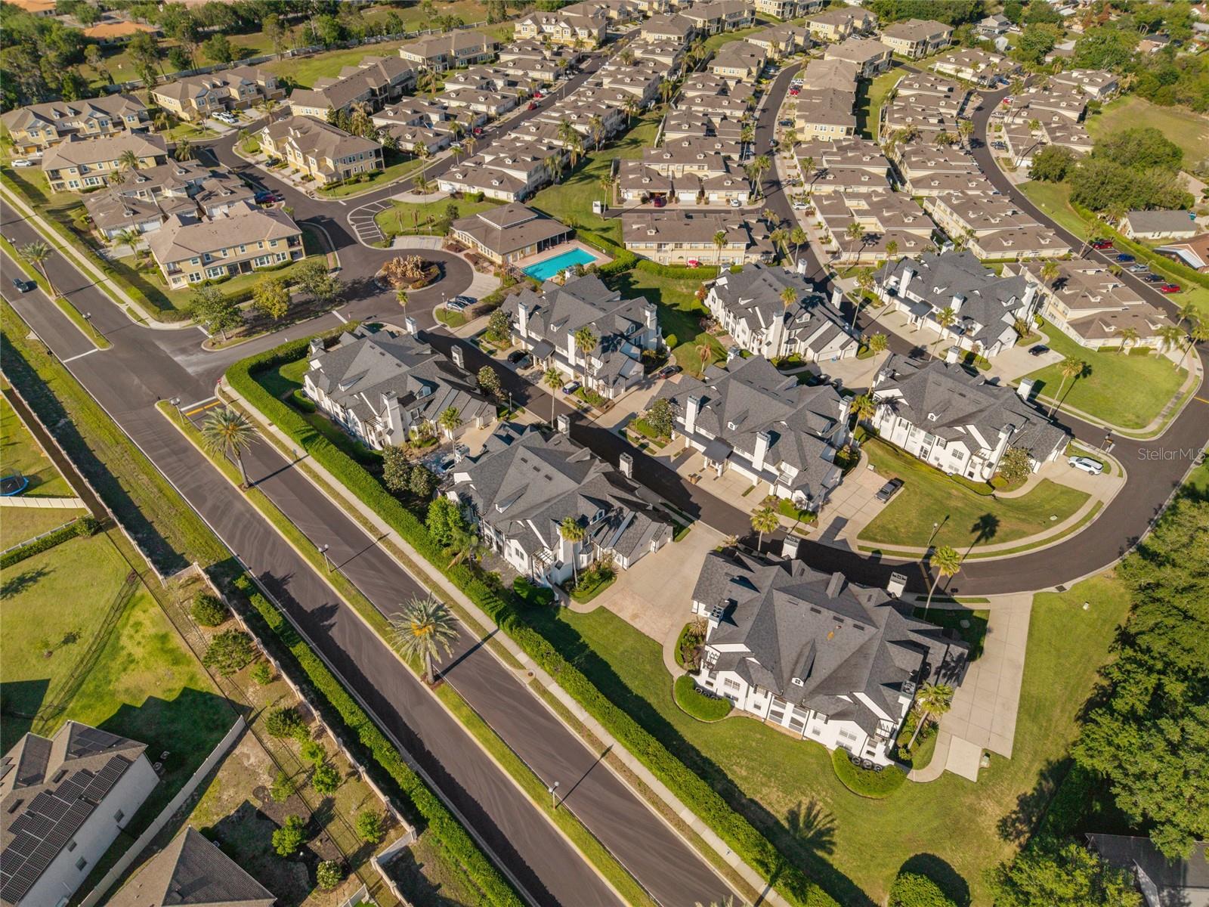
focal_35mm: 24
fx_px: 838
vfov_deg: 56.8
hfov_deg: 71.6
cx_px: 604
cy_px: 454
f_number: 1.8
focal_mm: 8.67
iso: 200
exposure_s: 1/90
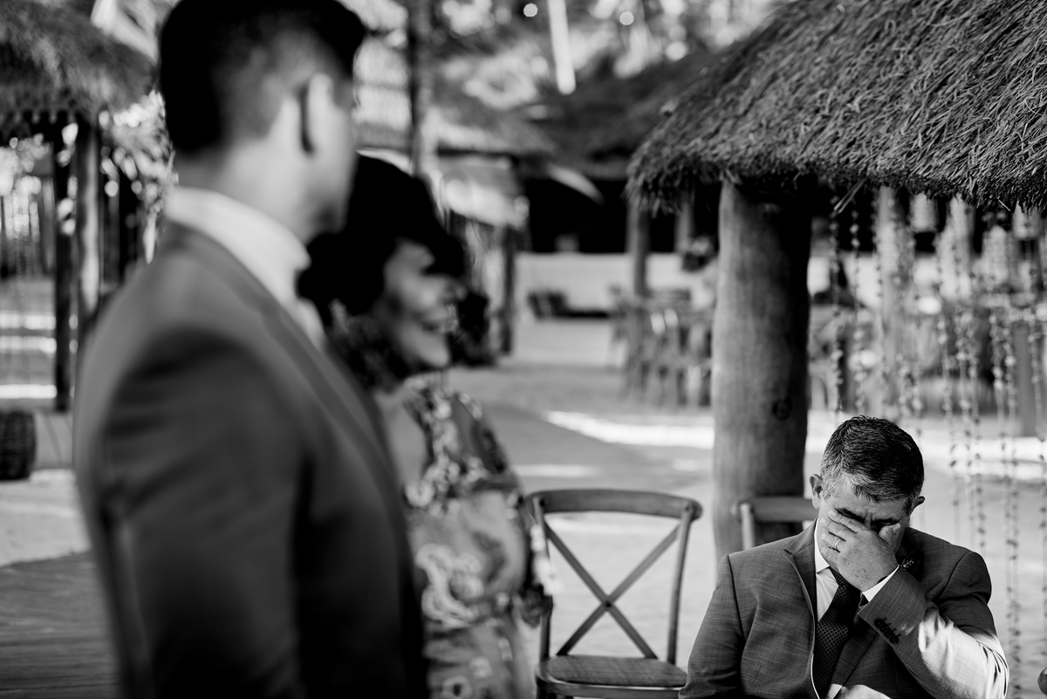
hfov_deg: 23.9
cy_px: 350
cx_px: 524
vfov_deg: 16.1
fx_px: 2473
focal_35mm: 85
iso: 100
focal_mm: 85
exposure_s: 1/400
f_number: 2.8
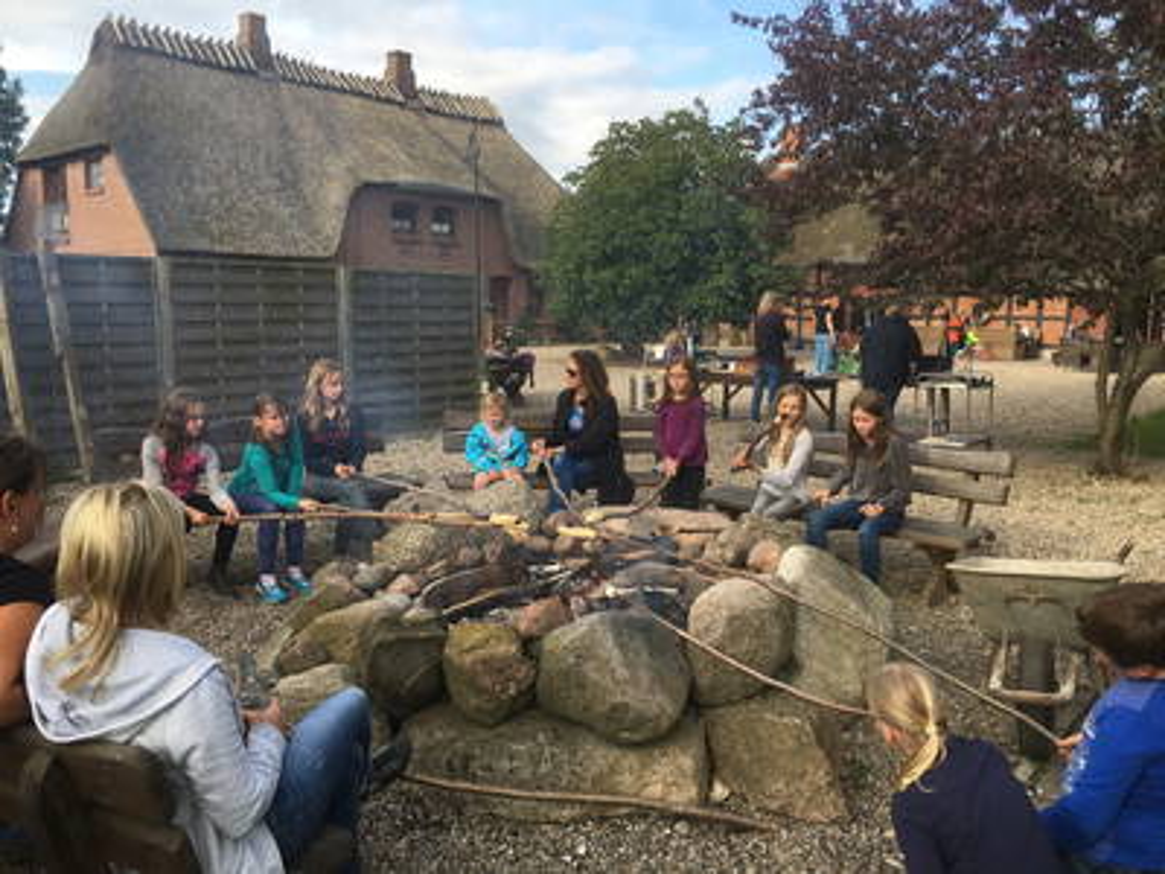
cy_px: 437
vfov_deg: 48.2
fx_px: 976
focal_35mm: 29
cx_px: 582
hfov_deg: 61.7
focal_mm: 4.15
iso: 25
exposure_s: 1/403
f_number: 2.2
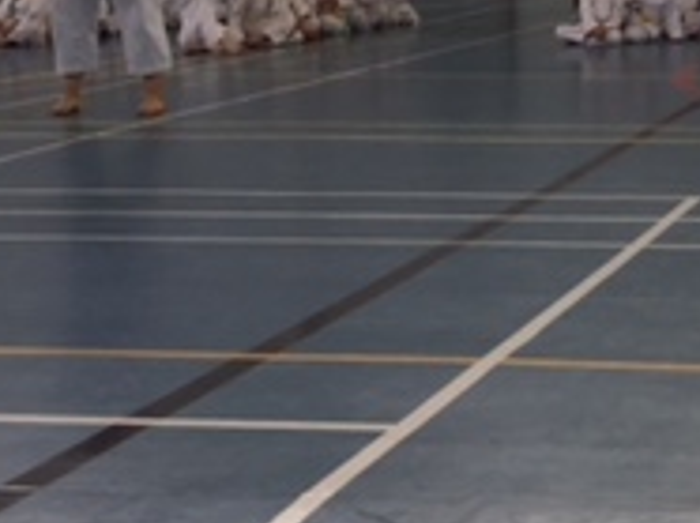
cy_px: 26
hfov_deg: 18.8
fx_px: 2020
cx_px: 790
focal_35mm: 100
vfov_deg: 14.6
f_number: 2.2
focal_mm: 4.15
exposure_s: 1/126
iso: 32
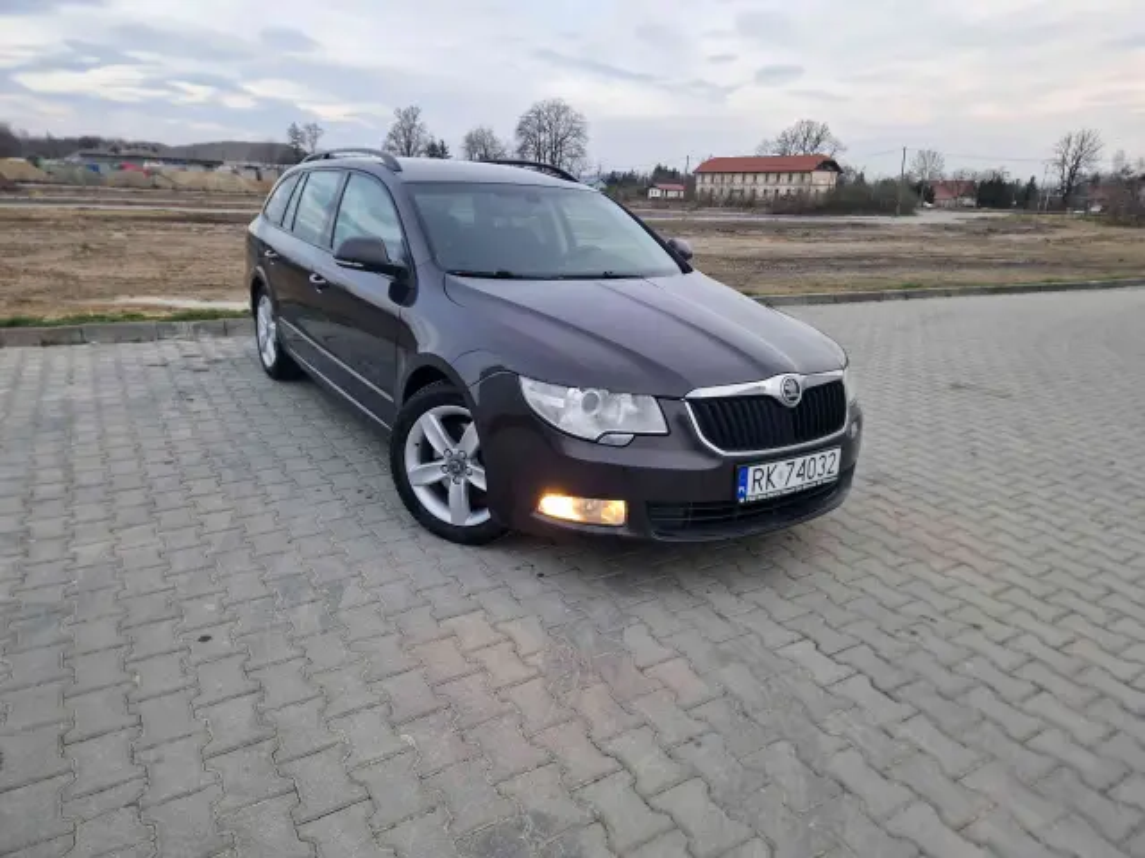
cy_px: 429
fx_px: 761
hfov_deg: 73.9
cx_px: 572
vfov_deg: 58.9
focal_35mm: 23
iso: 80
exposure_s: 1/180
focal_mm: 5.4
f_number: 1.8
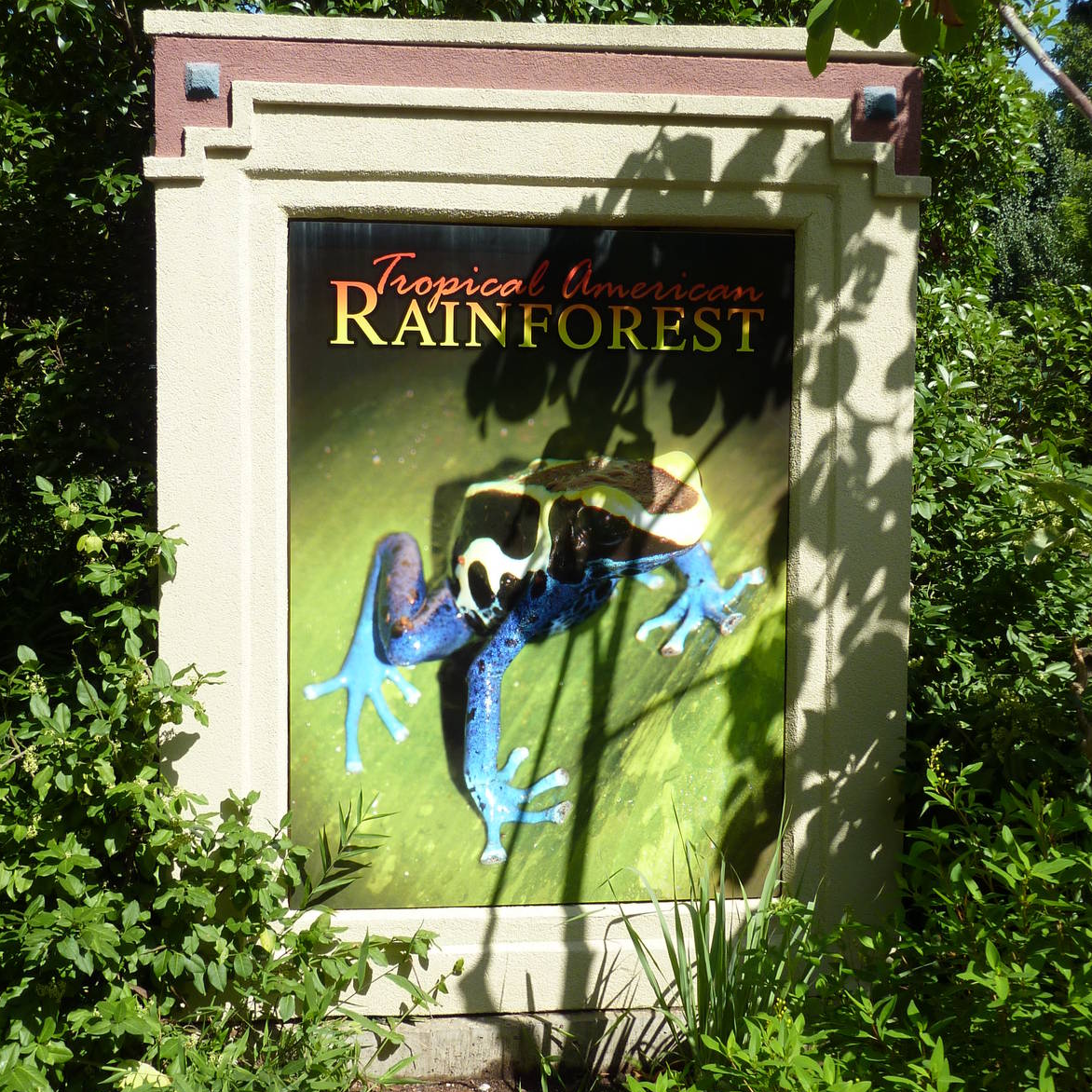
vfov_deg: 47.2
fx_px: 1249
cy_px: 491
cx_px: 536
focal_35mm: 35
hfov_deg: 47.2
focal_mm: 4.7
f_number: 3.4
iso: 80
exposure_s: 1/640
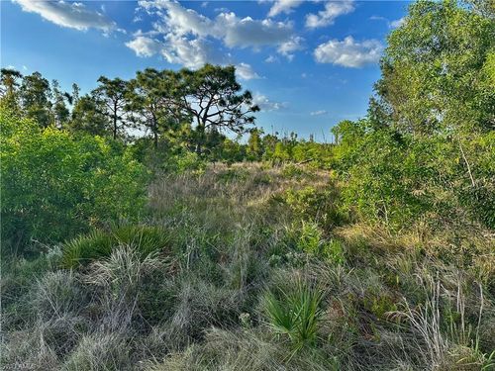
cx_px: 248
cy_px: 186
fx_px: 343
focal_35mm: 24
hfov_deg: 71.6
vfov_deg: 56.8
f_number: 1.78
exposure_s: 1/1812
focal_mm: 6.86
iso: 80
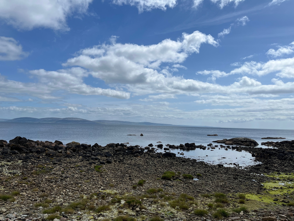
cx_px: 147
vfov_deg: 53.1
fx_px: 221
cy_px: 110
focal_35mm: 26
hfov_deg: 67.3
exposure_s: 1/9091
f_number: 1.6
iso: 50
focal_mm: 5.1
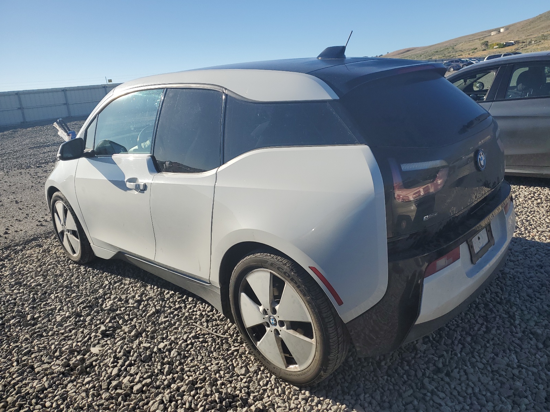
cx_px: 275
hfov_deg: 67.3
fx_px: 413
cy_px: 206
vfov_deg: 53.1
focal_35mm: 26
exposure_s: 1/3333
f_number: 1.5
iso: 50
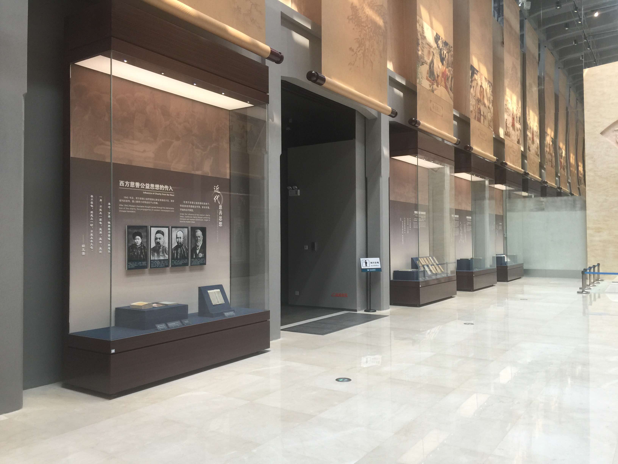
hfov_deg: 61.7
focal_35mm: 29
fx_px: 518
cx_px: 309
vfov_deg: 48.2
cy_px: 232
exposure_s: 1/33
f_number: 2.2
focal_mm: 4.15
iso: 32
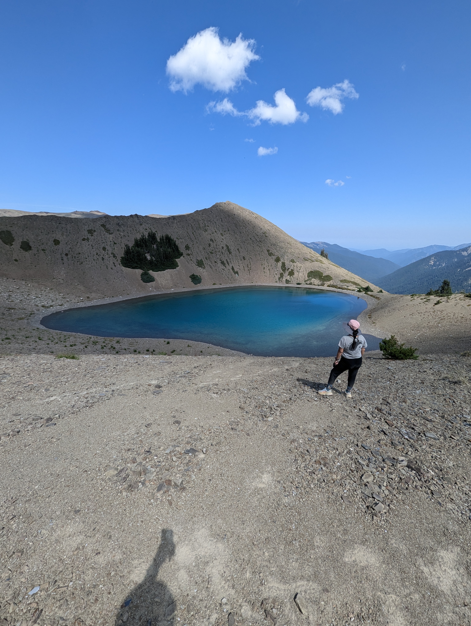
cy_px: 313
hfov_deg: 90.1
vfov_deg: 106.1
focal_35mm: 13
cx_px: 236
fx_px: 235
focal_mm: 1.95
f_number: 2.2
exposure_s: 1/1159
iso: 48
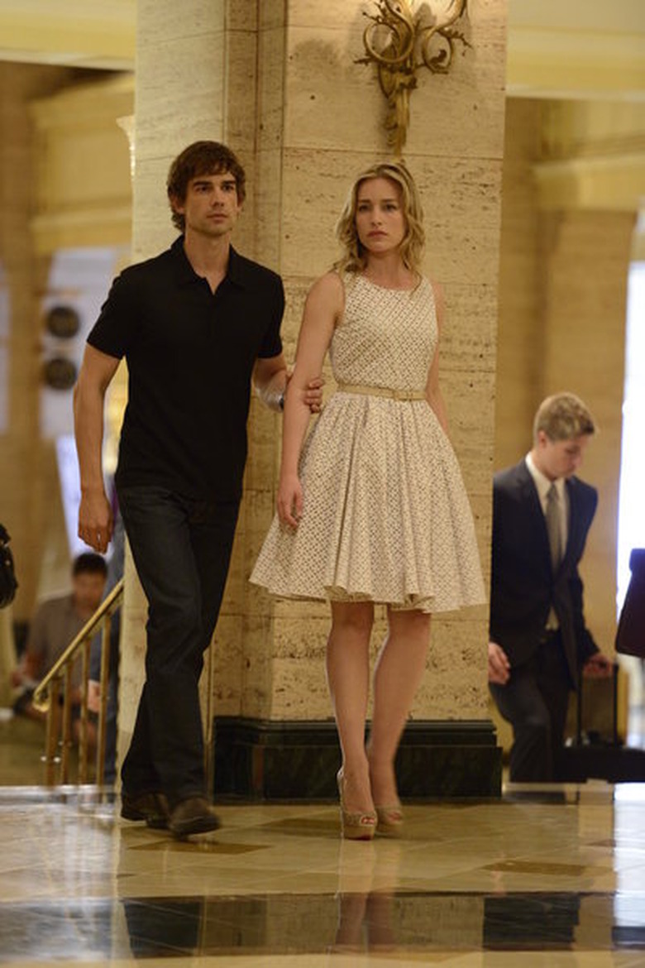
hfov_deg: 7.8
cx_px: 322
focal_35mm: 175
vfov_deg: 11.7
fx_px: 4703
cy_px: 484
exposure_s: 1/100
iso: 3200
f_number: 2.8
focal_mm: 175
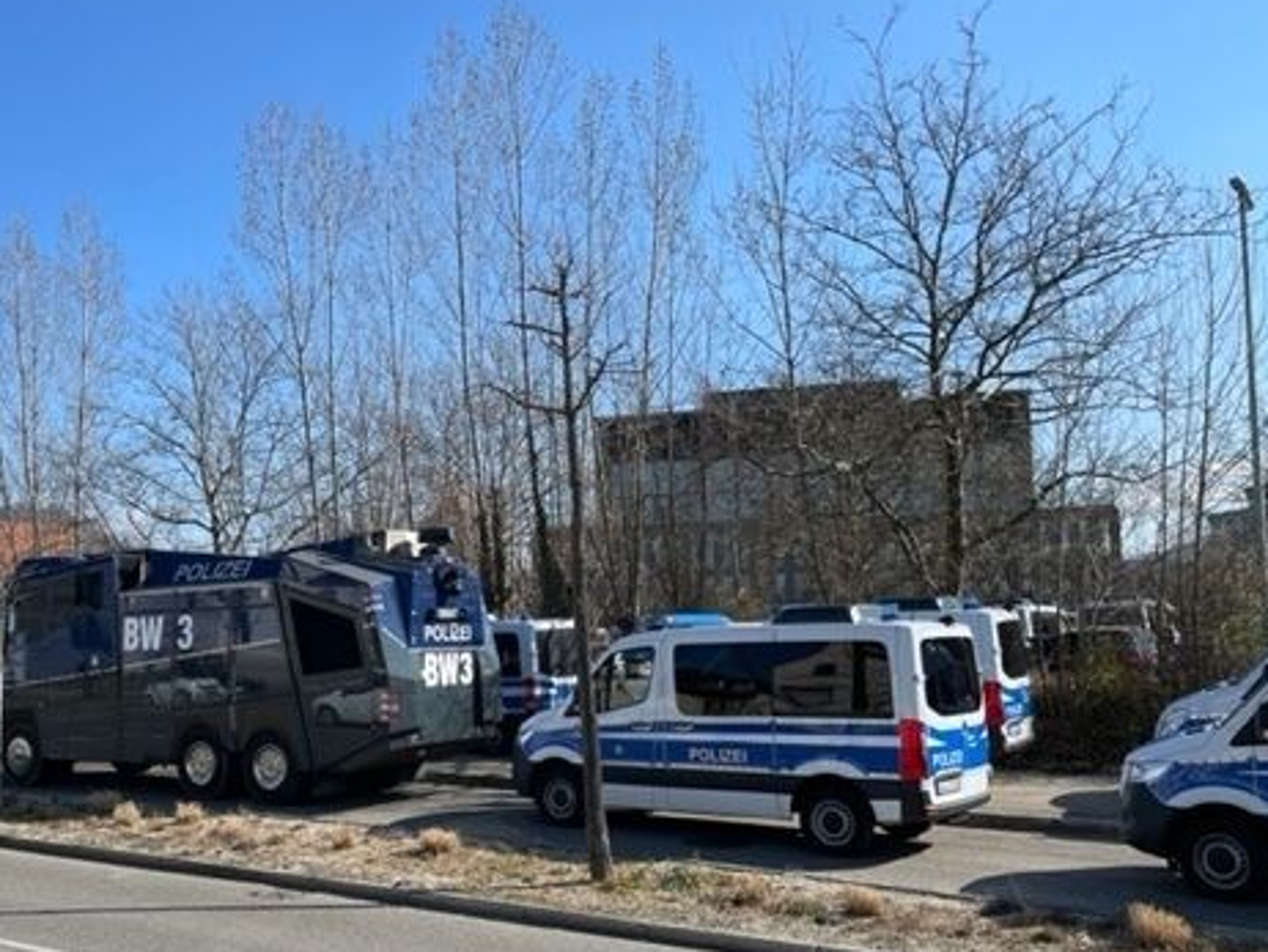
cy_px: 584
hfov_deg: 50.3
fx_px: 1319
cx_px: 412
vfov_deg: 39.5
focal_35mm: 36
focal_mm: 4.2
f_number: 1.6
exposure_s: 1/2747
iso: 32
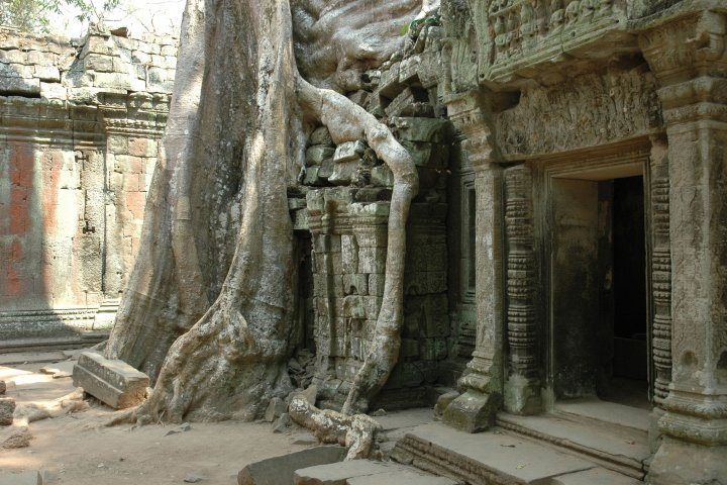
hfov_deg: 53.1
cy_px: 242
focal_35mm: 36
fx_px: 727
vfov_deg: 36.9
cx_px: 364
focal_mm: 24
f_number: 6.3
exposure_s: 1/160
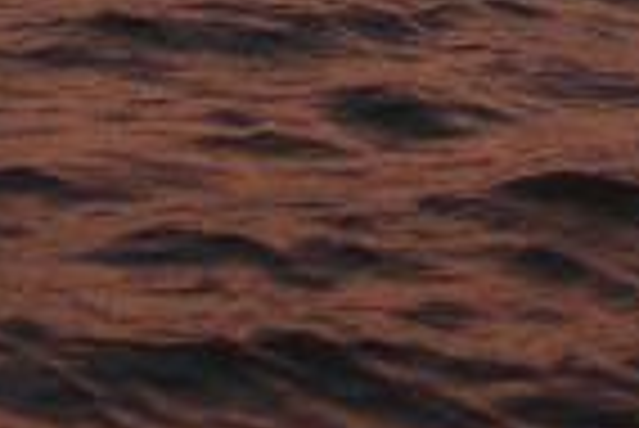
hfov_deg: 8.7
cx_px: 387
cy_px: -978
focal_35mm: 236
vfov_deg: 5.4
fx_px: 4193
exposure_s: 1/106
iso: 100
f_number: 2.8
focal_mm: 8
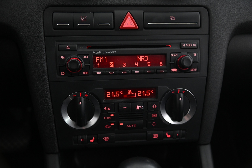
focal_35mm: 40
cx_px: 126
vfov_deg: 33.3
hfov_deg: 48.5
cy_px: 84
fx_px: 280
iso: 2000
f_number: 4
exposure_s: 1/15
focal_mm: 40
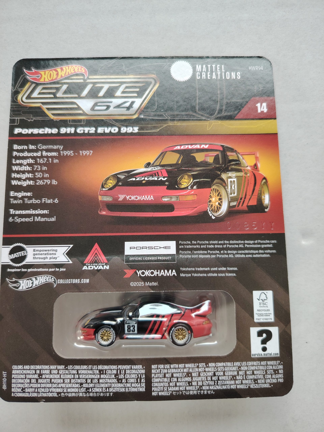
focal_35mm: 24
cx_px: 162
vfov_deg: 71.6
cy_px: 216
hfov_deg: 56.8
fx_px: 300
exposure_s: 1/33.3
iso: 653
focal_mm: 5.25
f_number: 1.75
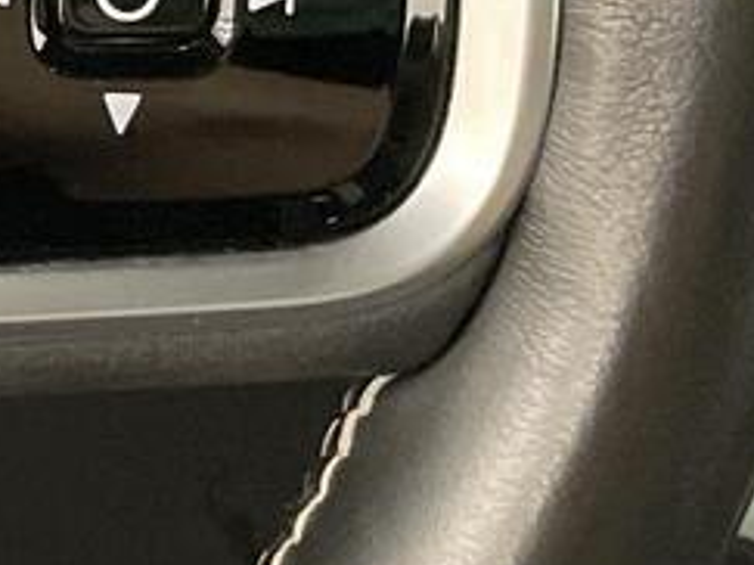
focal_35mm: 154
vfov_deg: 9.6
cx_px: -993
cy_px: 295
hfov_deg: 11.0
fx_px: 3353
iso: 400
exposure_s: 1/50
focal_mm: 4.2
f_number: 1.6
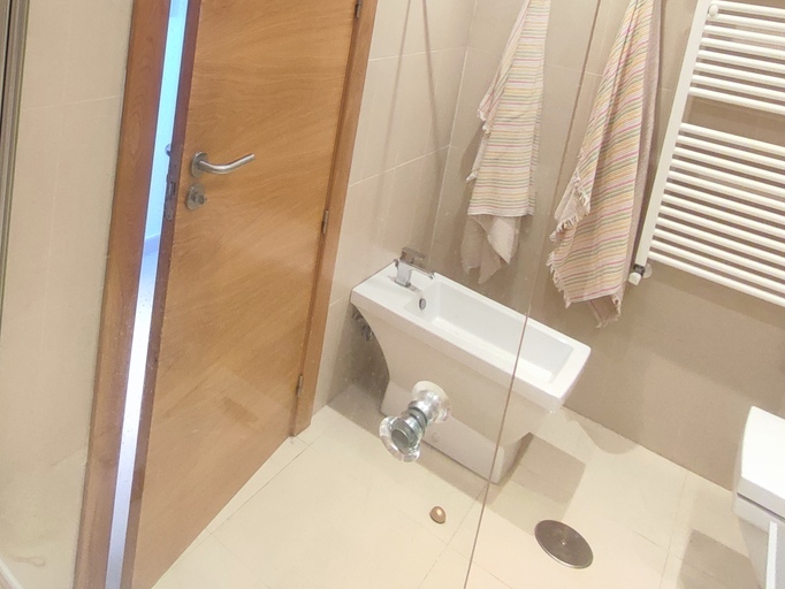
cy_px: 38
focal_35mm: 30
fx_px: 681
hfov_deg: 57.6
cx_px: 220
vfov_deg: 42.2
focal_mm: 1.65
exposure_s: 1/50
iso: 423
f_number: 2.2
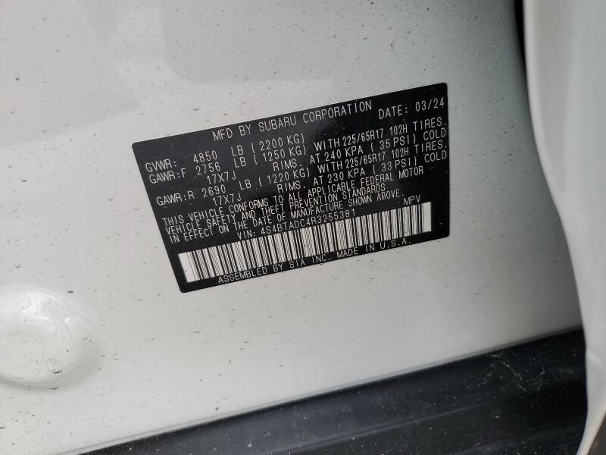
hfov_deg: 67.3
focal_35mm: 26
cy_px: 228
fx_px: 455
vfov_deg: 53.1
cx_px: 303
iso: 50
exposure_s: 1/147
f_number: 1.5
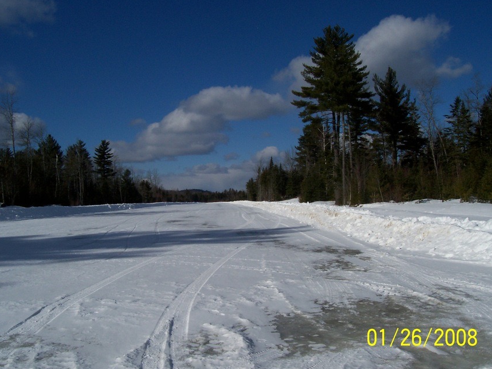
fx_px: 526
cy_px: 190
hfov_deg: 50.1
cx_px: 237
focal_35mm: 37
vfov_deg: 38.7
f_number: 5.1
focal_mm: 5.6
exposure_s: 1/1401
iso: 80
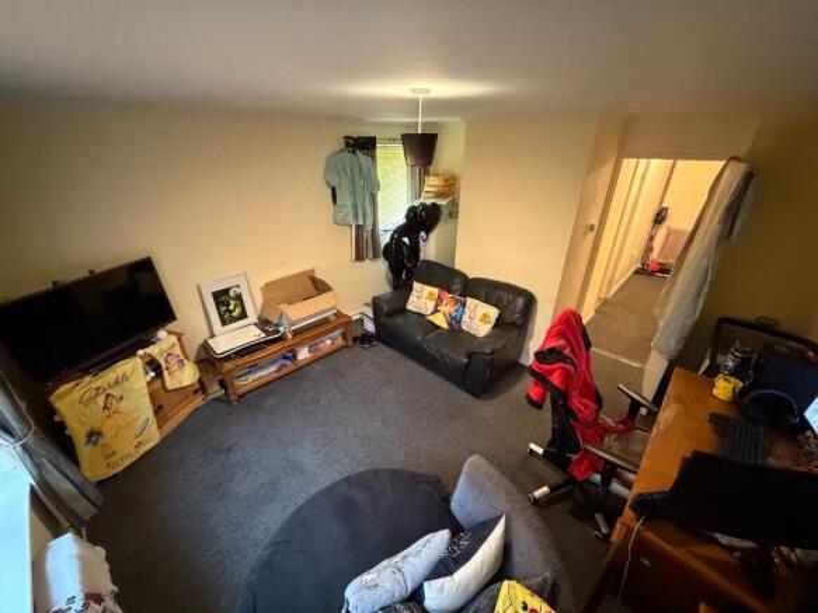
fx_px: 331
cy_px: 306
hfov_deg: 102.1
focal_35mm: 14
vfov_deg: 85.7
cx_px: 409
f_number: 2.2
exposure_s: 1/50
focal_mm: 2.22
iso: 1250
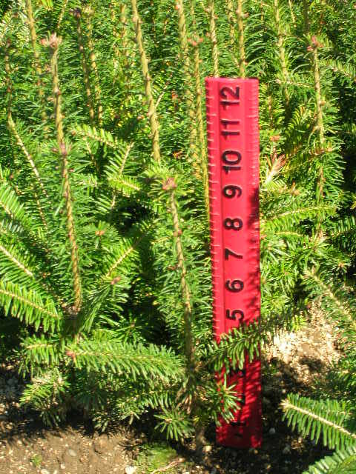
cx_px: 178
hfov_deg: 14.5
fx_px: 1399
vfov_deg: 19.3
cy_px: 237
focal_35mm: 102
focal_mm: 17.1
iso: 50
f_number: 8.2
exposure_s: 1/48.6
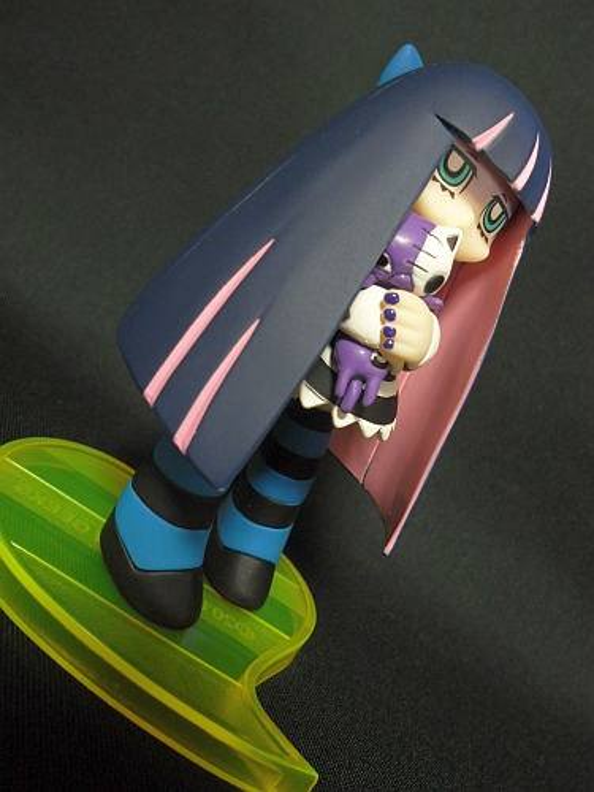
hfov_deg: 44.2
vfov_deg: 56.8
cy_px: 396
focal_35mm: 32
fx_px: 732
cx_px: 297
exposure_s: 1/5
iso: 200
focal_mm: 5.8
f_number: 3.5
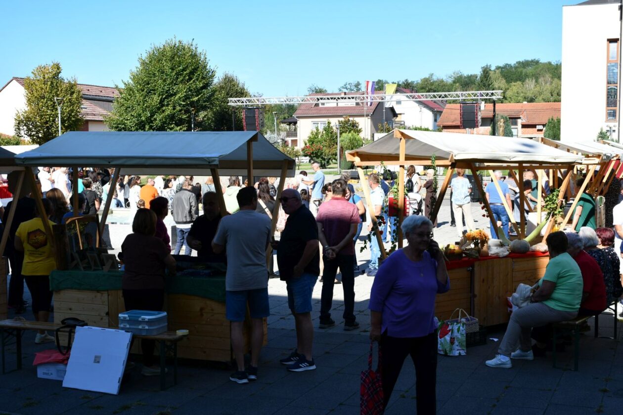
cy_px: 208
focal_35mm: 51
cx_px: 312
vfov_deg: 26.5
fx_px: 883
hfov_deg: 38.9
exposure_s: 1/250
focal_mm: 34
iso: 110
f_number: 8
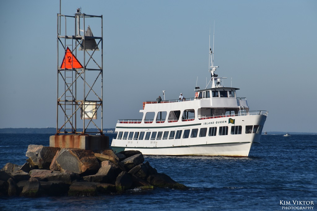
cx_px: 158
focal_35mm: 128
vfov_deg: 10.7
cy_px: 106
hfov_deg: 16.1
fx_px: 1122
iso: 200
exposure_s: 1/400
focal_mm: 85
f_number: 10
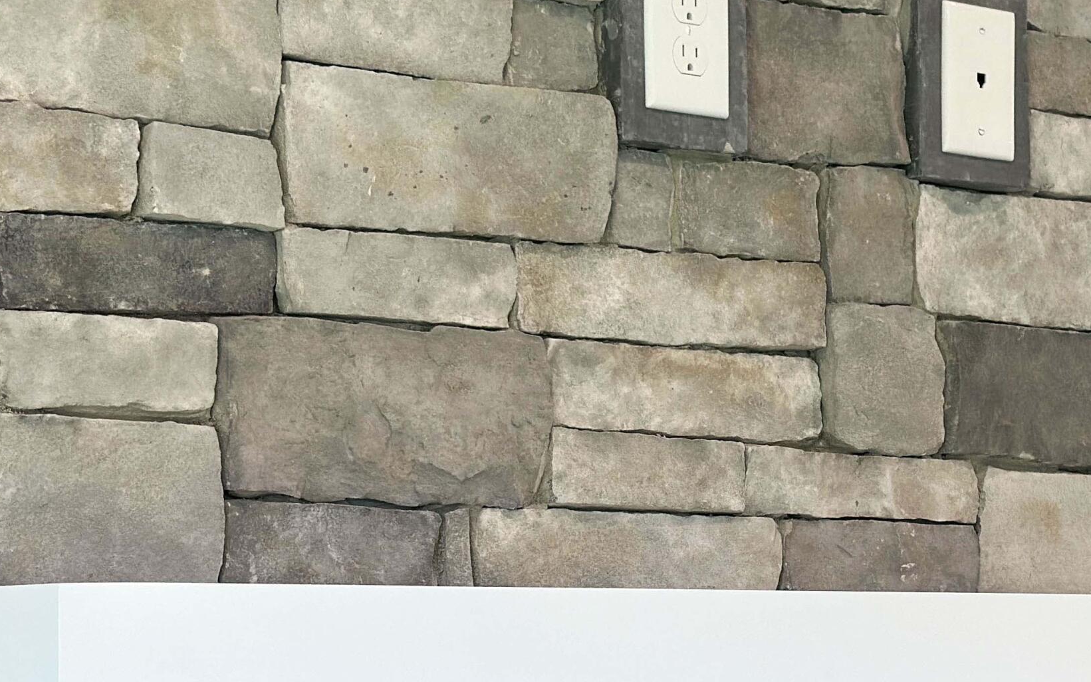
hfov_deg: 22.2
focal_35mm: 93
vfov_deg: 14.0
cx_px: 723
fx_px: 2765
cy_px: 500
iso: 125
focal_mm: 6.86
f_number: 1.78
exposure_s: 1/120
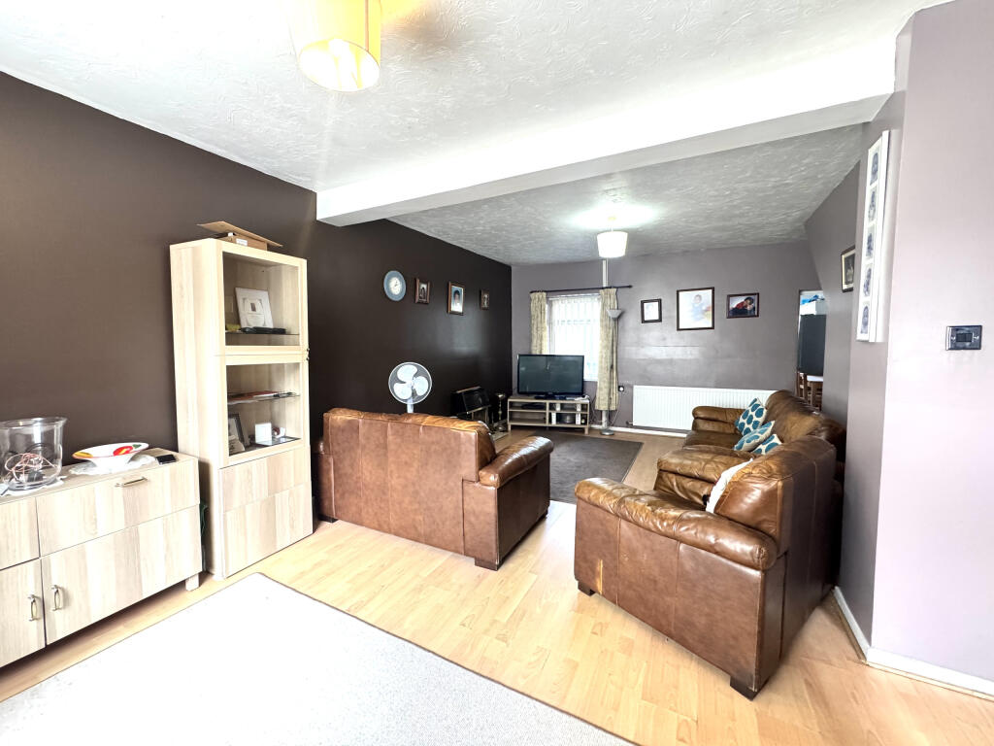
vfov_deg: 85.7
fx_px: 402
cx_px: 497
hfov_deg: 102.1
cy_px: 373
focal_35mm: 14
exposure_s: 1/87
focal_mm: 2.22
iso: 320
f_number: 2.2
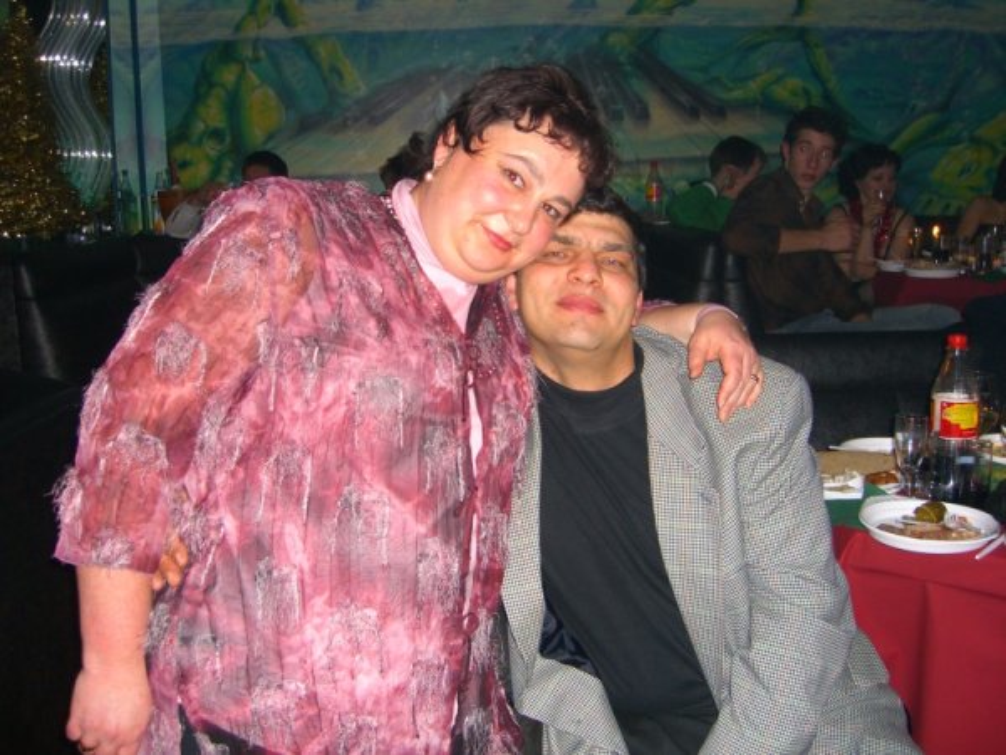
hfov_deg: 49.0
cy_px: 378
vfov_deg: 37.7
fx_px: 1104
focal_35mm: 38
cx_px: 503
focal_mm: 7.9
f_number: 2.8
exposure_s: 1/60
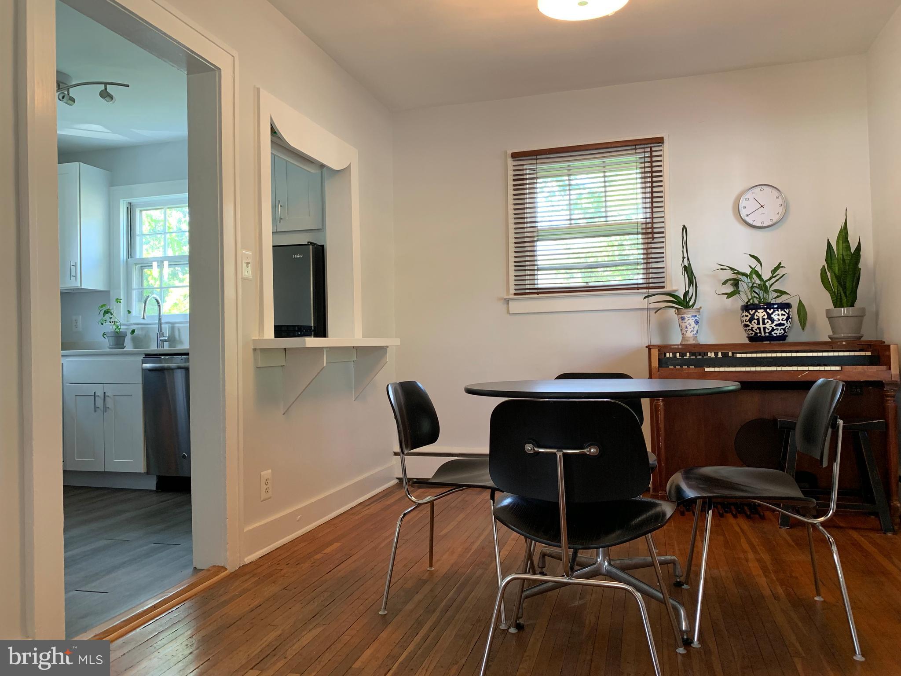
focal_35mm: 26
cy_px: 338
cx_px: 450
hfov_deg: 67.3
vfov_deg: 53.1
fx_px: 677
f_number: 1.8
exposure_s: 1/60
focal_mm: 4.25
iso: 125
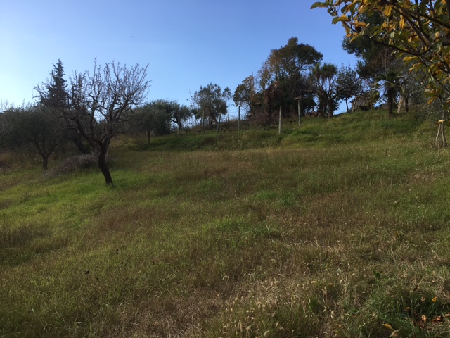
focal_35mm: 29
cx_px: 225
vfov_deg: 48.2
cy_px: 169
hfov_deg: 61.7
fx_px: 377
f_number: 2.2
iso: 25
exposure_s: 1/950
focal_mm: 4.15
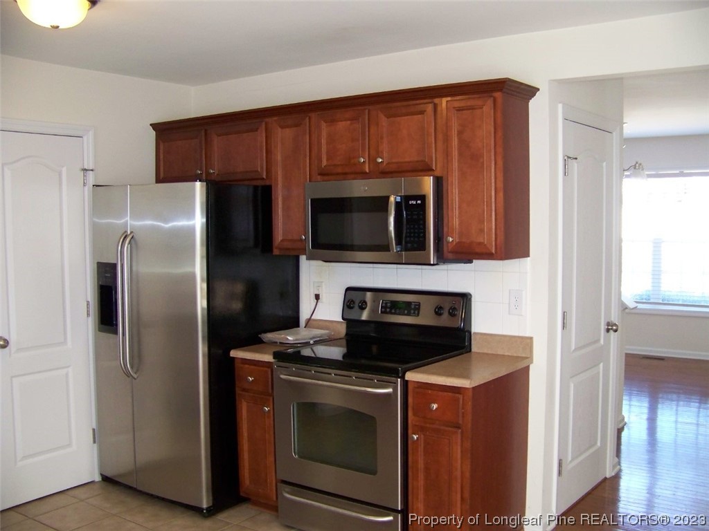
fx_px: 737
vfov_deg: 39.7
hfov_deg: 51.4
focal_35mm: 36
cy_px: 266
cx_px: 354
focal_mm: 5.85
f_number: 2.8
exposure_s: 1/30
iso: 200
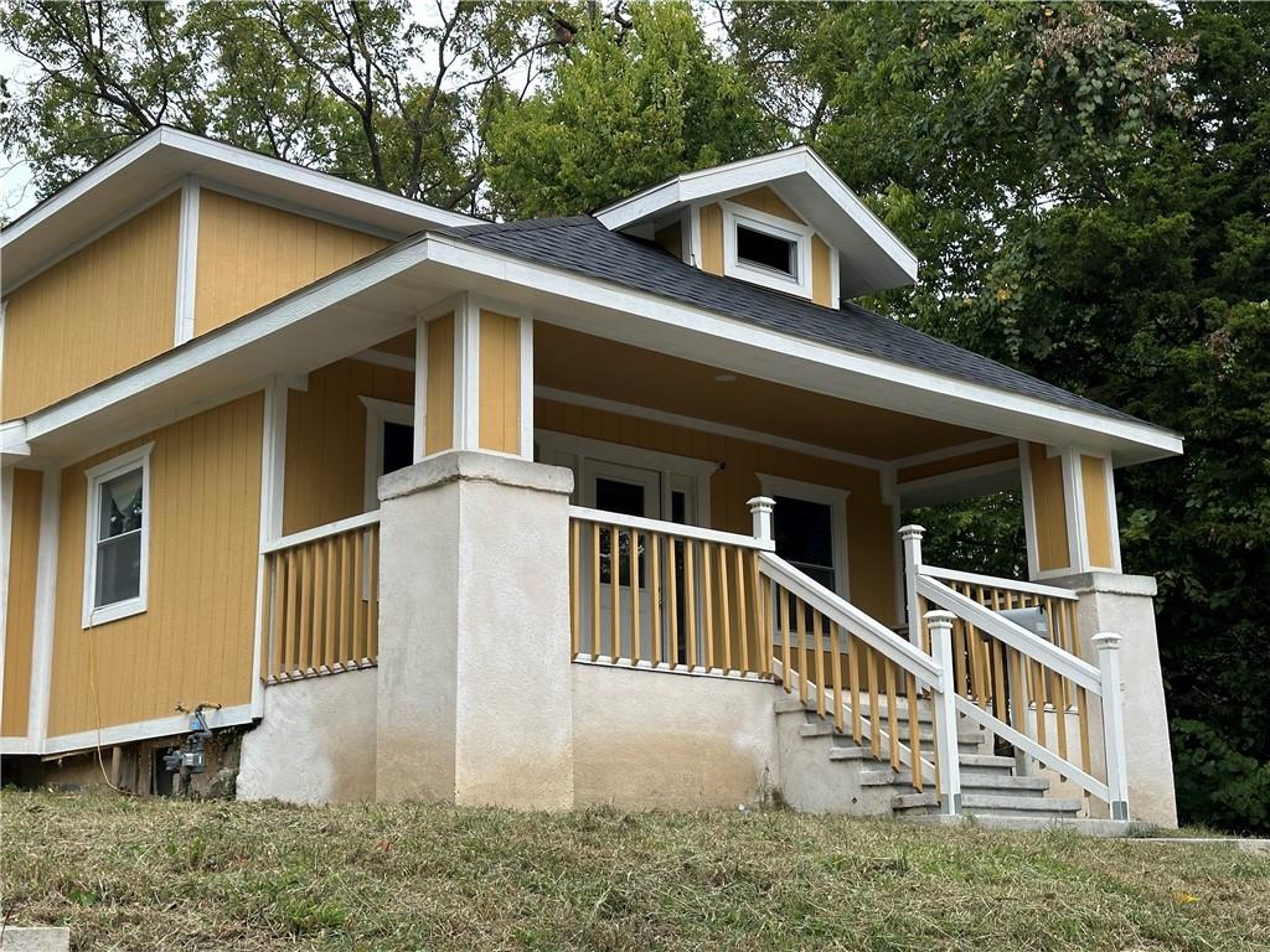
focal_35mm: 48
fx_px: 1761
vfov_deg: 30.3
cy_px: 476
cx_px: 635
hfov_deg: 39.7
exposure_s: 1/911
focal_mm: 6.86
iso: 64
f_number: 1.78
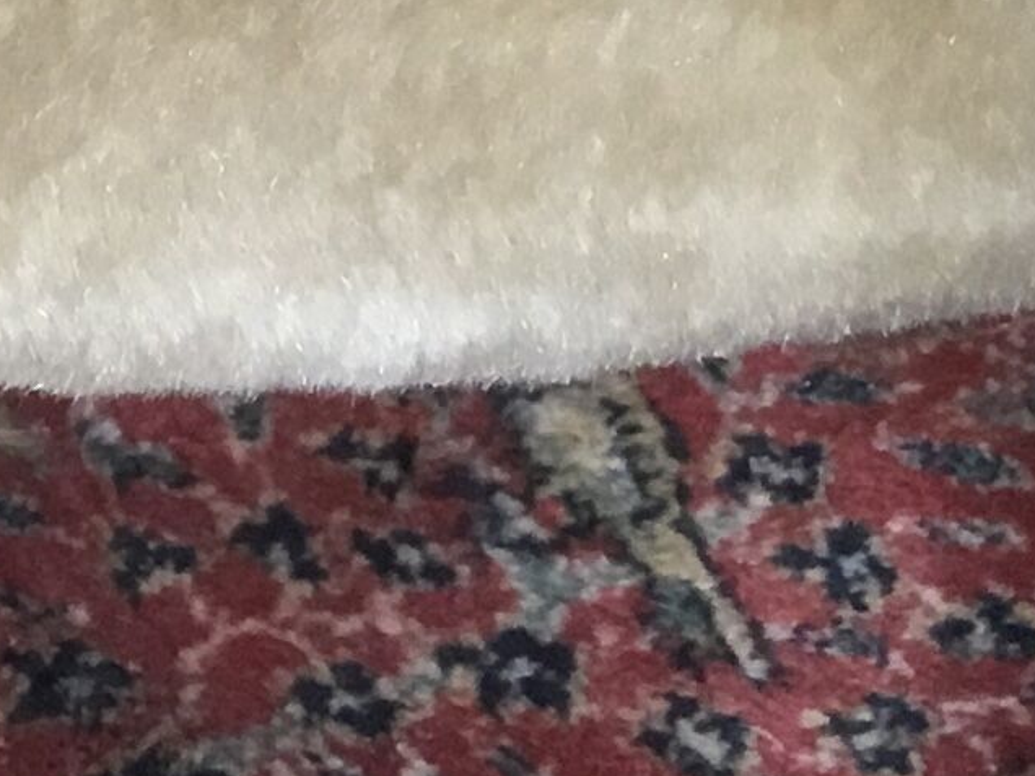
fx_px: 4754
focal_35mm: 159
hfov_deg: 12.1
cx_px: -255
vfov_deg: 8.8
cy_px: -830
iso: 100
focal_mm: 3.3
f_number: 2.4
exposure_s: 1/33
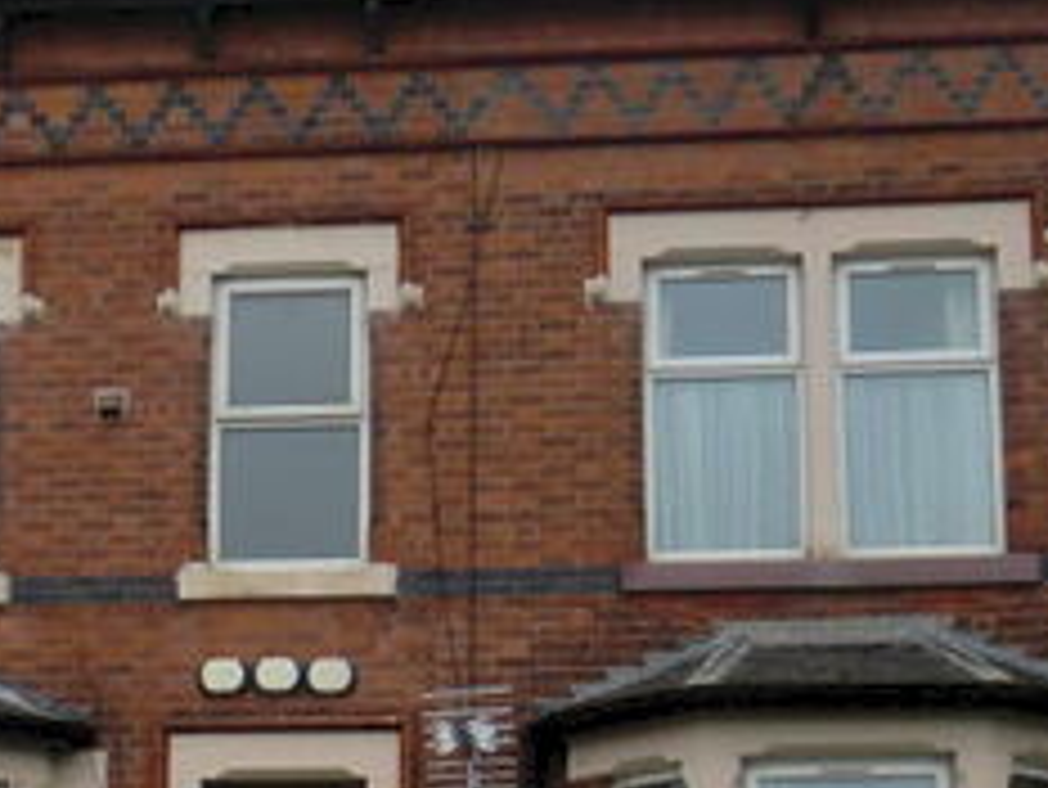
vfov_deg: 15.7
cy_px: 750
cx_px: 243
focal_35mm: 93
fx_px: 2817
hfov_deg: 20.9
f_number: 2.8
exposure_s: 1/640
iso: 64
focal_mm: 5.58
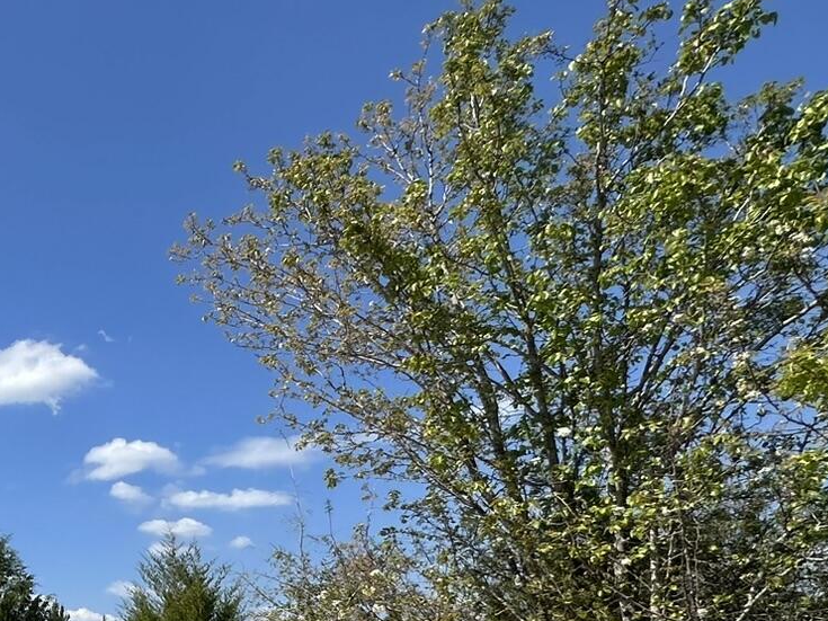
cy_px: 631
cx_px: -237
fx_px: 933
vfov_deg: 33.5
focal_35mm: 39
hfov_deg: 34.5
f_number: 2.2
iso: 50
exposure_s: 1/2882
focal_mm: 2.22
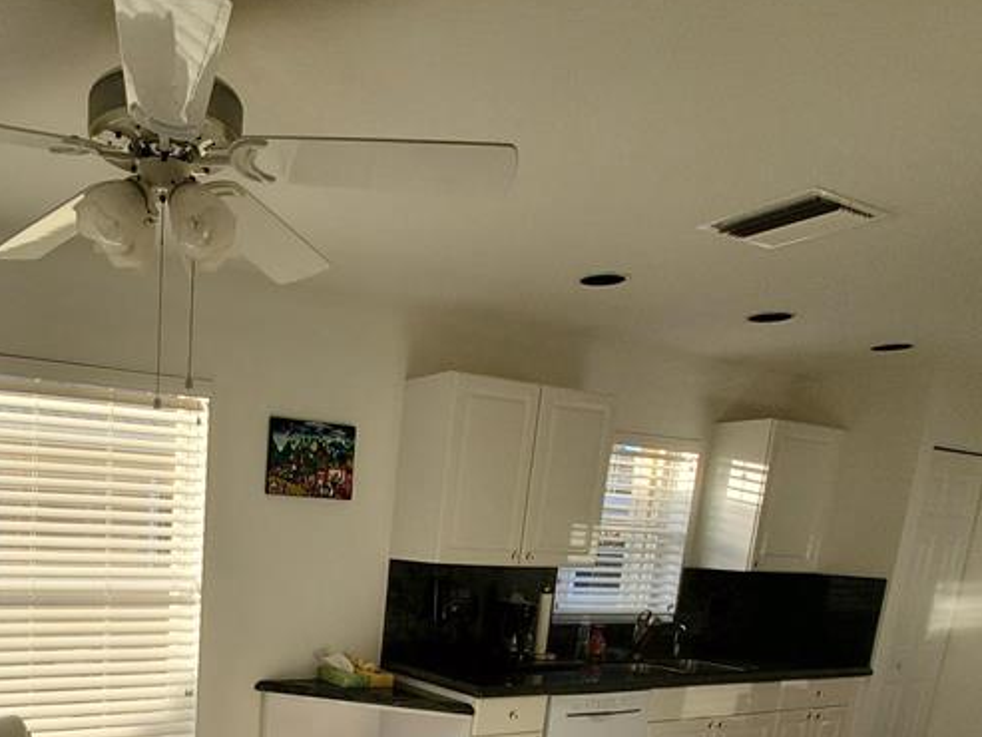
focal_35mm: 27
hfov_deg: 60.8
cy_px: 707
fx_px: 766
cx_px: 217
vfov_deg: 44.9
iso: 50
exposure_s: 1/122
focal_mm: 1.8
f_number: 2.2
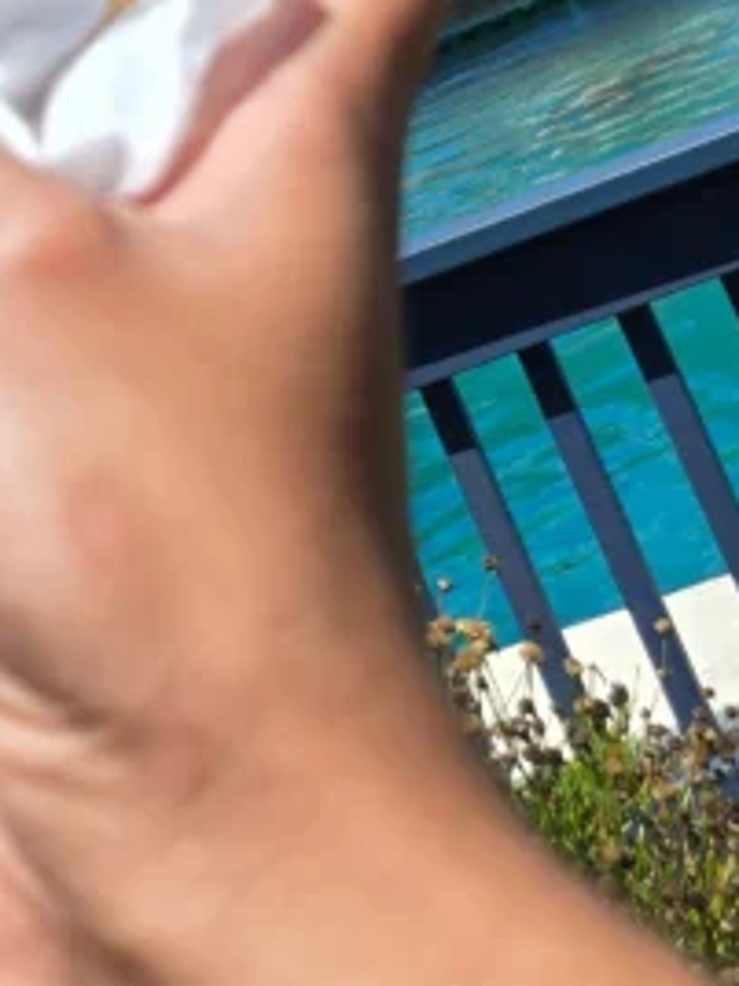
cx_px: 129
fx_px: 2505
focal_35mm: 88
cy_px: -695
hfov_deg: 16.6
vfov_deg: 18.3
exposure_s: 1/1809
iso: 25
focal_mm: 5.4
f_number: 1.8
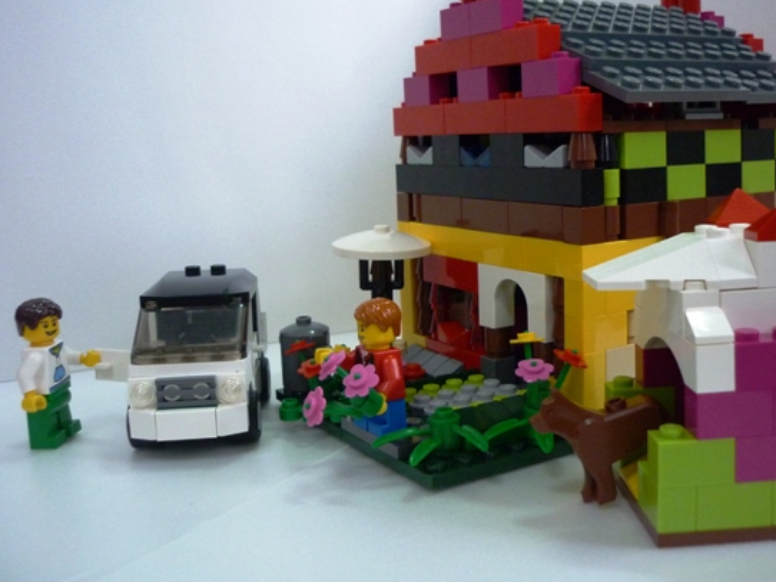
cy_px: 244
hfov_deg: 47.8
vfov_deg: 36.7
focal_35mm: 39
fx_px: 874
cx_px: 437
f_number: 2.8
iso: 400
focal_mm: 5.5
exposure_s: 1/15
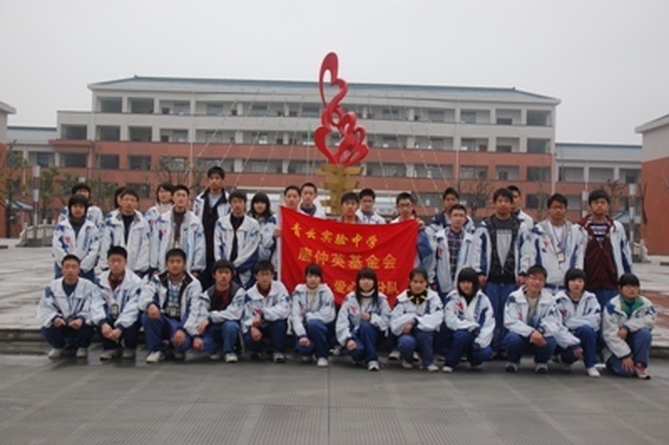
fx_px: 752
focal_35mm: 40
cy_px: 222
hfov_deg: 48.0
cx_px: 334
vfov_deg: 33.0
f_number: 5
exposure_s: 1/100
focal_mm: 27
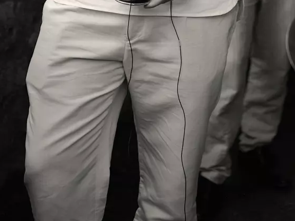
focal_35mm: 139
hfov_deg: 14.2
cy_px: -107
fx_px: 1184
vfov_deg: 10.3
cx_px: 191
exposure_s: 1/250
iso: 800
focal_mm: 62
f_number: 3.2
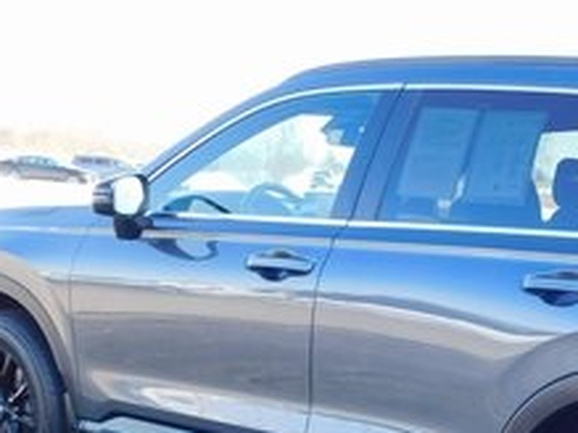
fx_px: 1218
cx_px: 578
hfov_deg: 25.4
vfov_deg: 19.7
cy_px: 396
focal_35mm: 73
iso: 125
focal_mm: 4.5
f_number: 3.1
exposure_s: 1/250
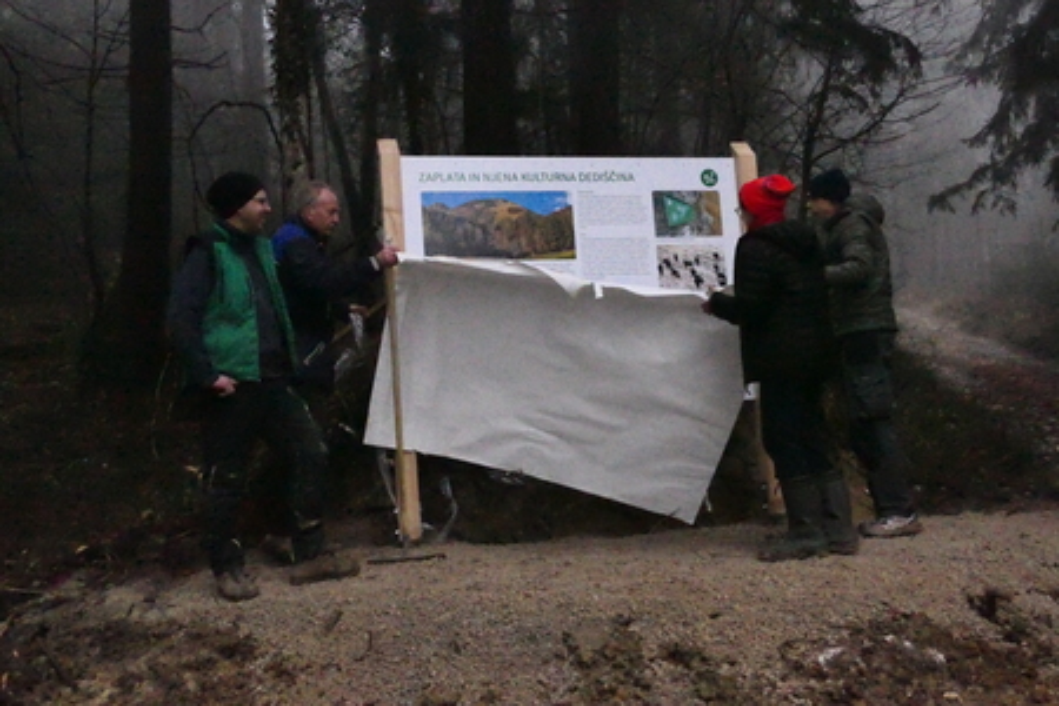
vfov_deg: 34.2
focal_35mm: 39
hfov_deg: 49.6
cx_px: 530
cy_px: 353
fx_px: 1147
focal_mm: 14.4
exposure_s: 1/2000
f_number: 10
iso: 12800
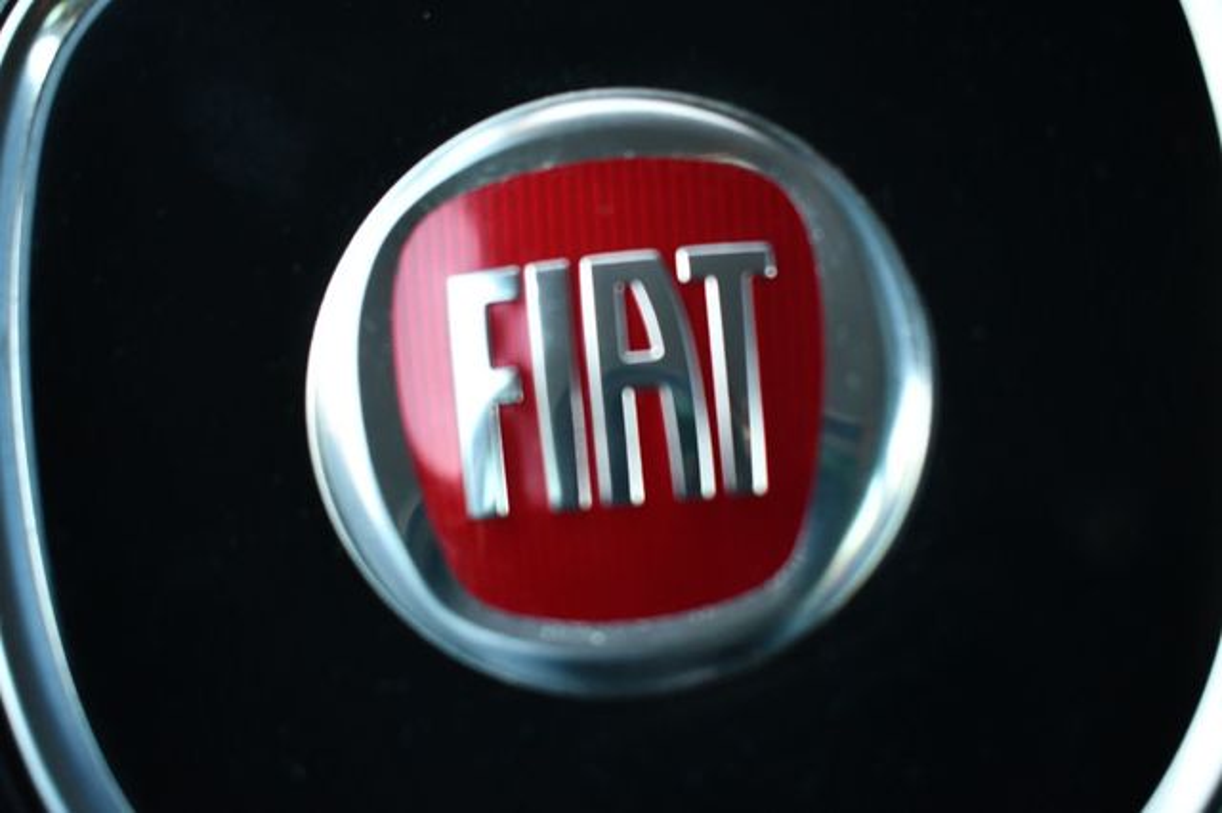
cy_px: 406
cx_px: 611
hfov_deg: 53.2
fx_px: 1221
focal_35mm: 36
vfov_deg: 36.8
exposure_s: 1/125
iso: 1100
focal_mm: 24
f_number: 4
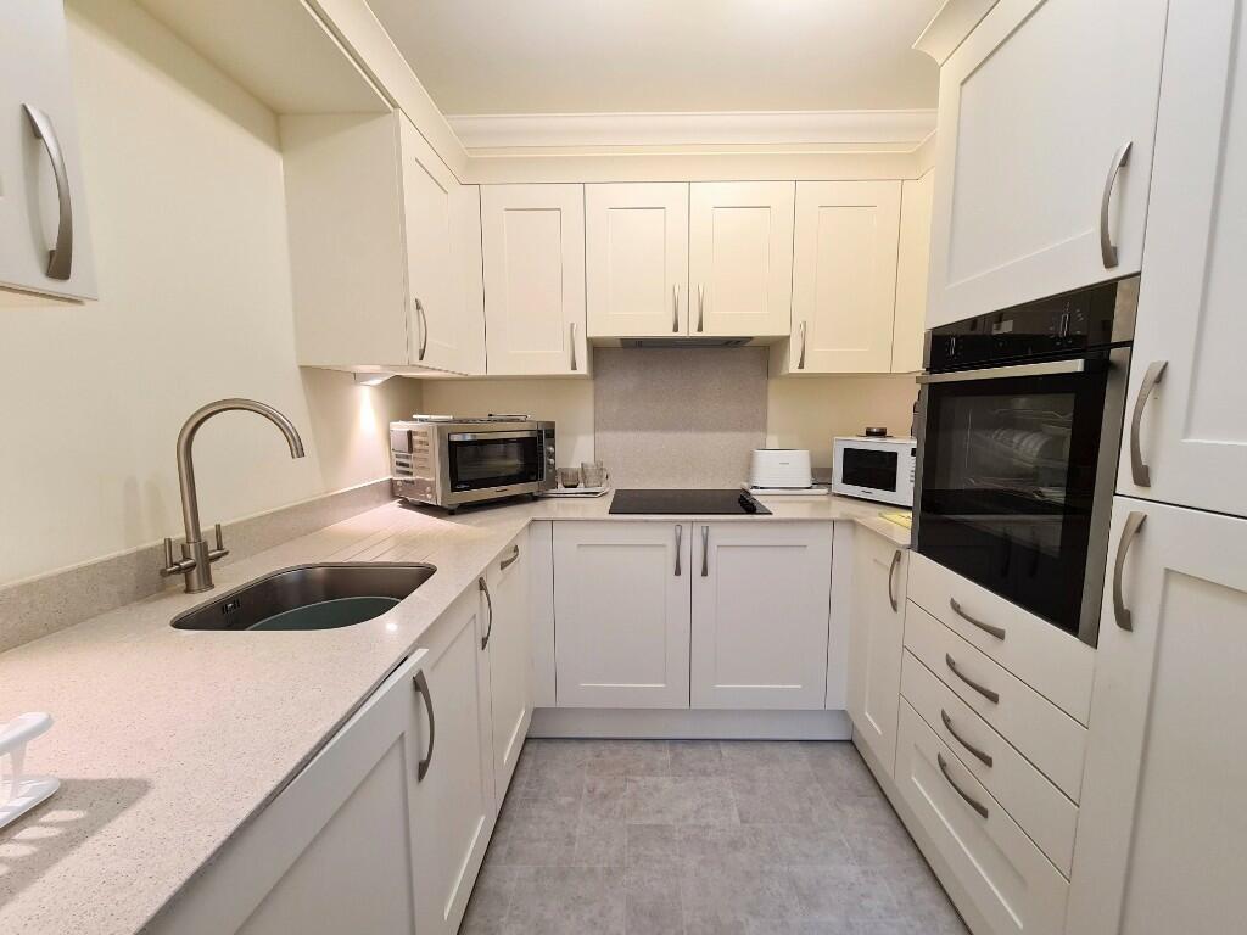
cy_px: 468
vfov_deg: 89.9
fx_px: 468
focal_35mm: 13
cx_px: 624
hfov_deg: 106.2
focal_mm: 2.2
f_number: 2.2
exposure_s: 1/50
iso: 200
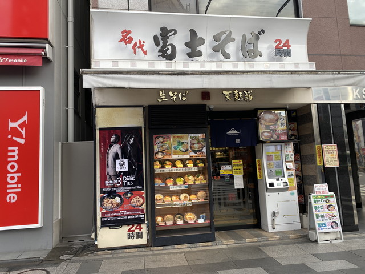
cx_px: 182
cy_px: 137
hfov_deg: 67.3
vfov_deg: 53.1
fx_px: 274
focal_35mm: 26
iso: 32
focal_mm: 4.25
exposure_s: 1/242
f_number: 1.8
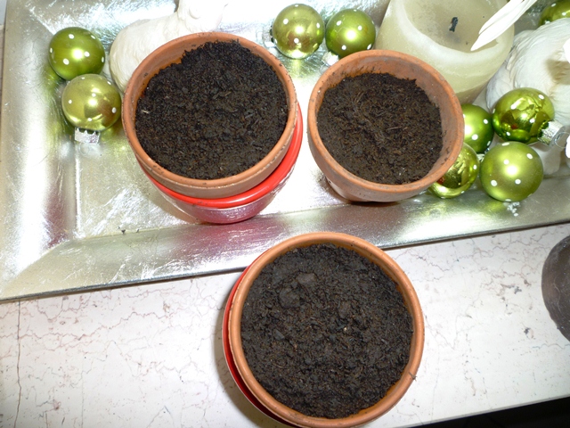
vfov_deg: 48.2
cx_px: 285
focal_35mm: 29
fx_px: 478
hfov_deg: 61.7
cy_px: 214
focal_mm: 5.2
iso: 100
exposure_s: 1/30
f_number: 3.3
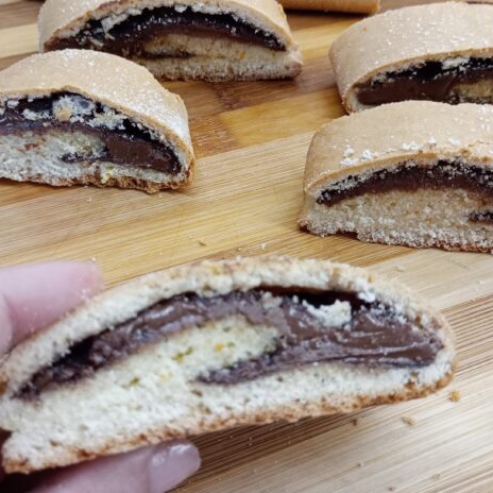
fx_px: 661
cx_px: 231
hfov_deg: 40.9
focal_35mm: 41
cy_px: 205
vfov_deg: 40.8
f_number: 1.8
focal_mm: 4.27
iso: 444
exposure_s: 1/33.3
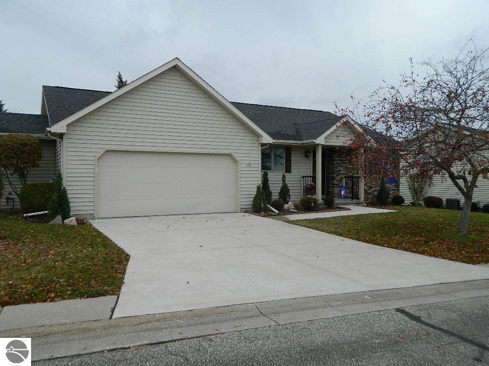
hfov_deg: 63.4
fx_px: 396
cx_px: 244
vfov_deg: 49.7
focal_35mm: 28
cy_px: 183
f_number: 3.2
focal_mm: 5.1
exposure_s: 1/400
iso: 80
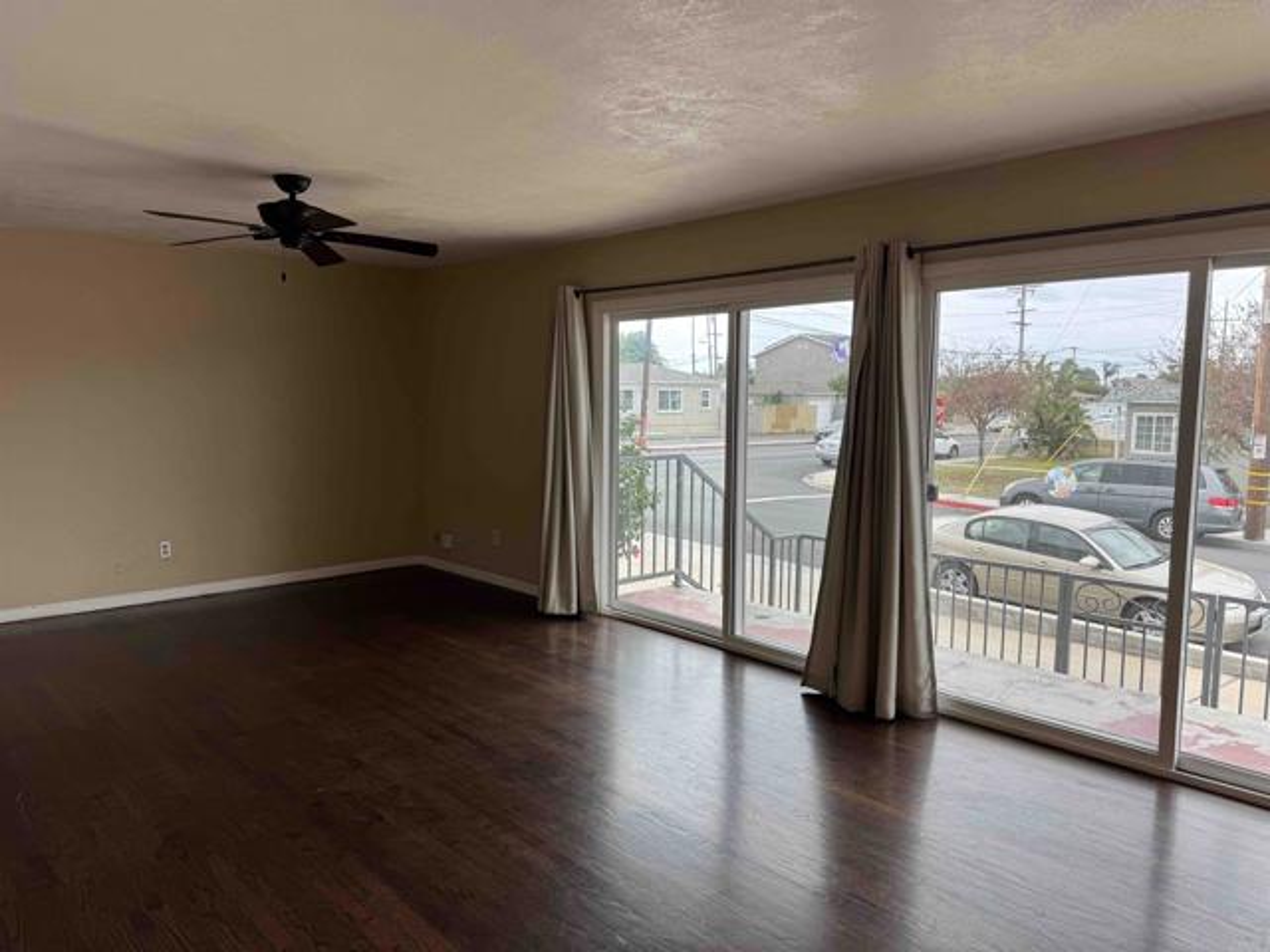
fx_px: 881
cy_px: 476
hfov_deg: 71.6
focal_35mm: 24
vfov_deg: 56.8
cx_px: 635
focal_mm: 6.76
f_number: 1.78
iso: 64
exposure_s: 1/120
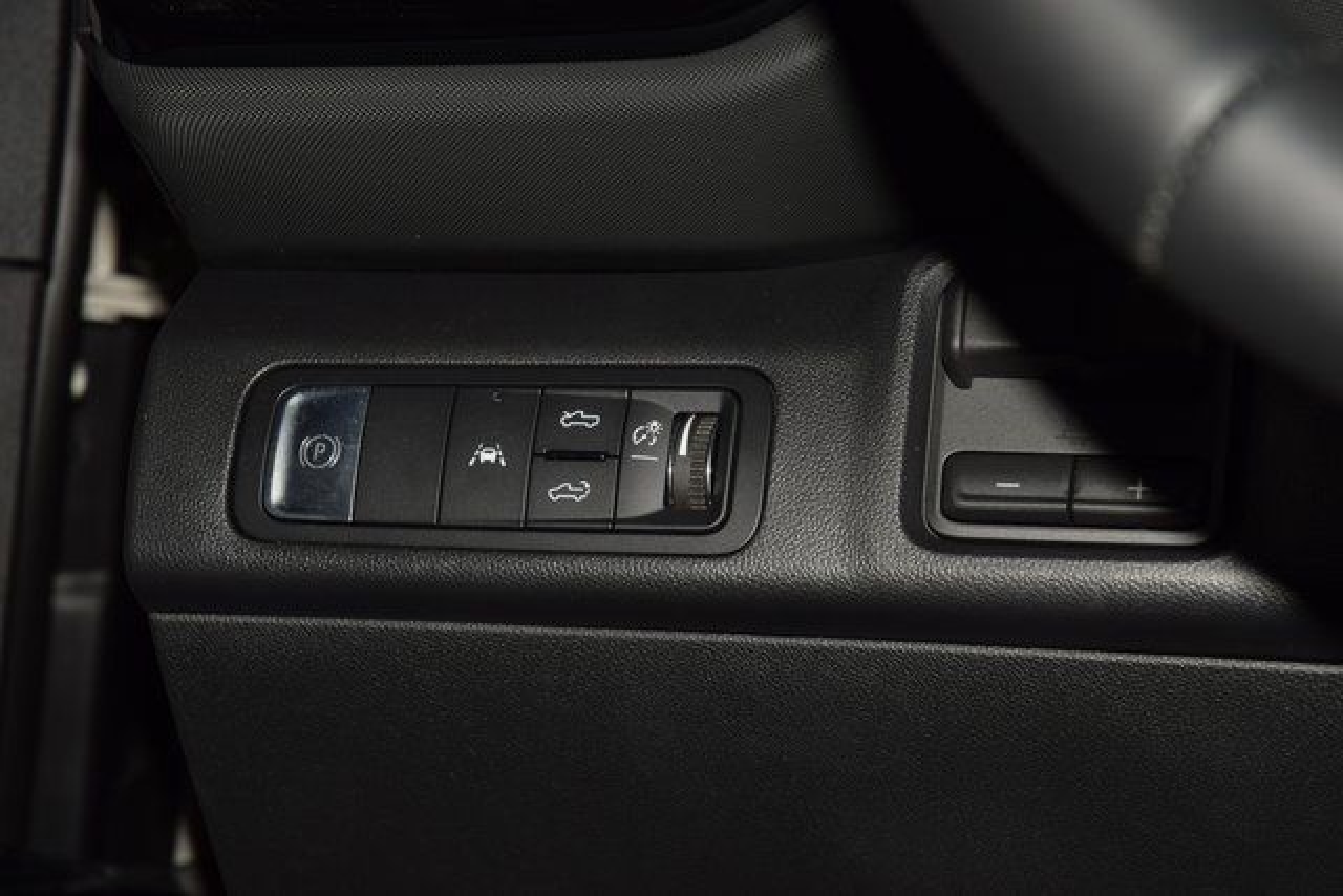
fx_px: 3918
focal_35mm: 105
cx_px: 672
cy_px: 448
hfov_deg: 19.5
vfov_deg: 13.0
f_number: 8
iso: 100
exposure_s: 1/125
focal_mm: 70
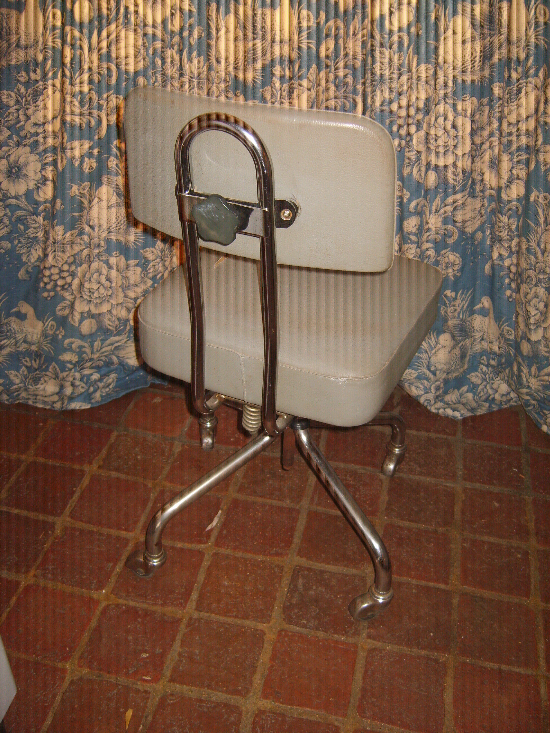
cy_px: 366
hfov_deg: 40.7
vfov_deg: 52.6
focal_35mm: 35
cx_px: 275
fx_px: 741
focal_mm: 7.4
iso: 100
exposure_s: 1/30
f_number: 2.8
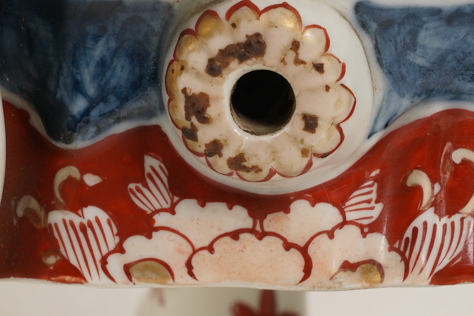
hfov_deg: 8.8
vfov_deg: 5.8
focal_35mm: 235
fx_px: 3094
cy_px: 184
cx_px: 232
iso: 500
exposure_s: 1/125
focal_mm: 105
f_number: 16
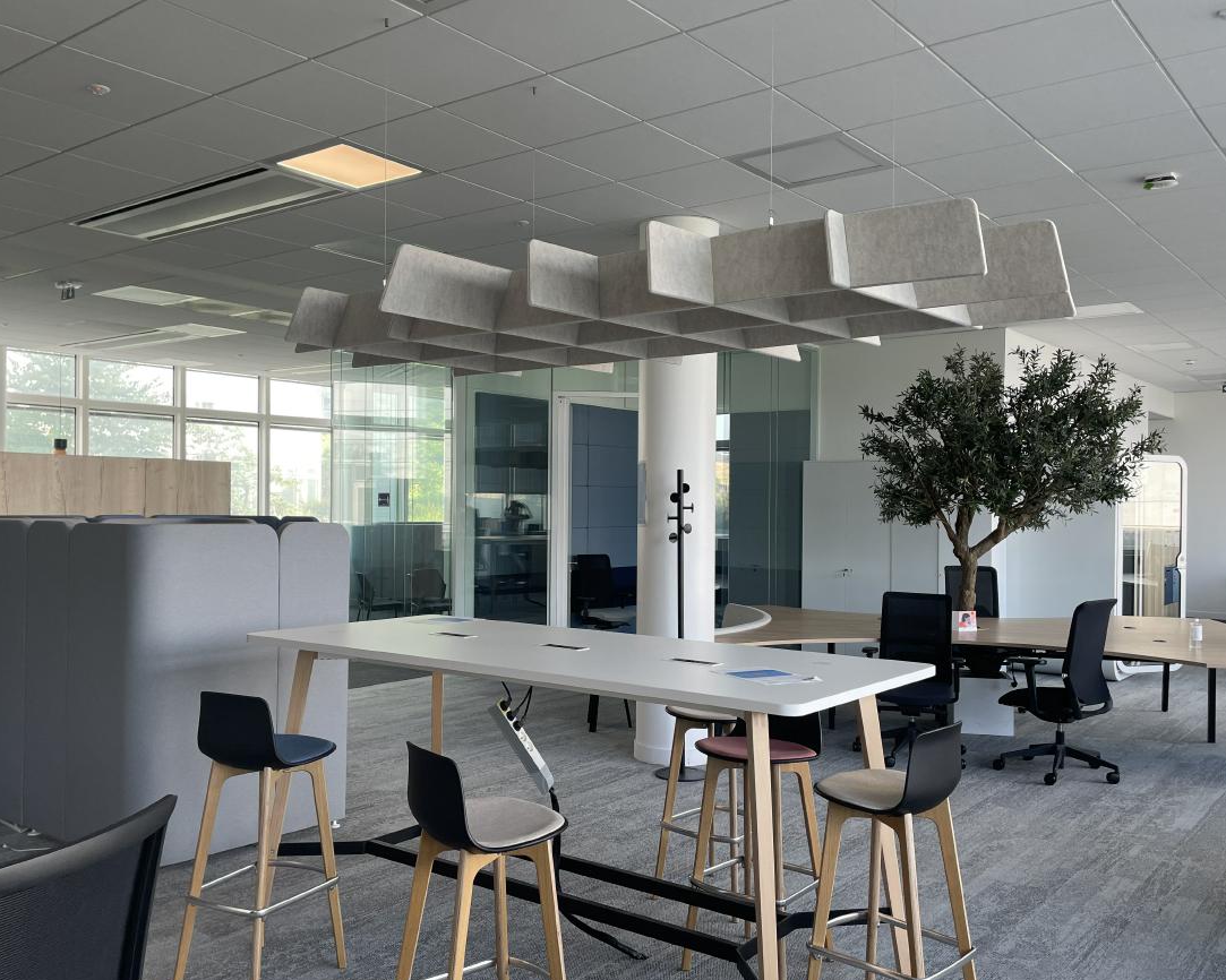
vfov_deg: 48.5
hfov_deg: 58.8
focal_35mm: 30
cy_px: 489
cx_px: 627
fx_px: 1088
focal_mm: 4.2
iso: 64
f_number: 1.6
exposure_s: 1/100
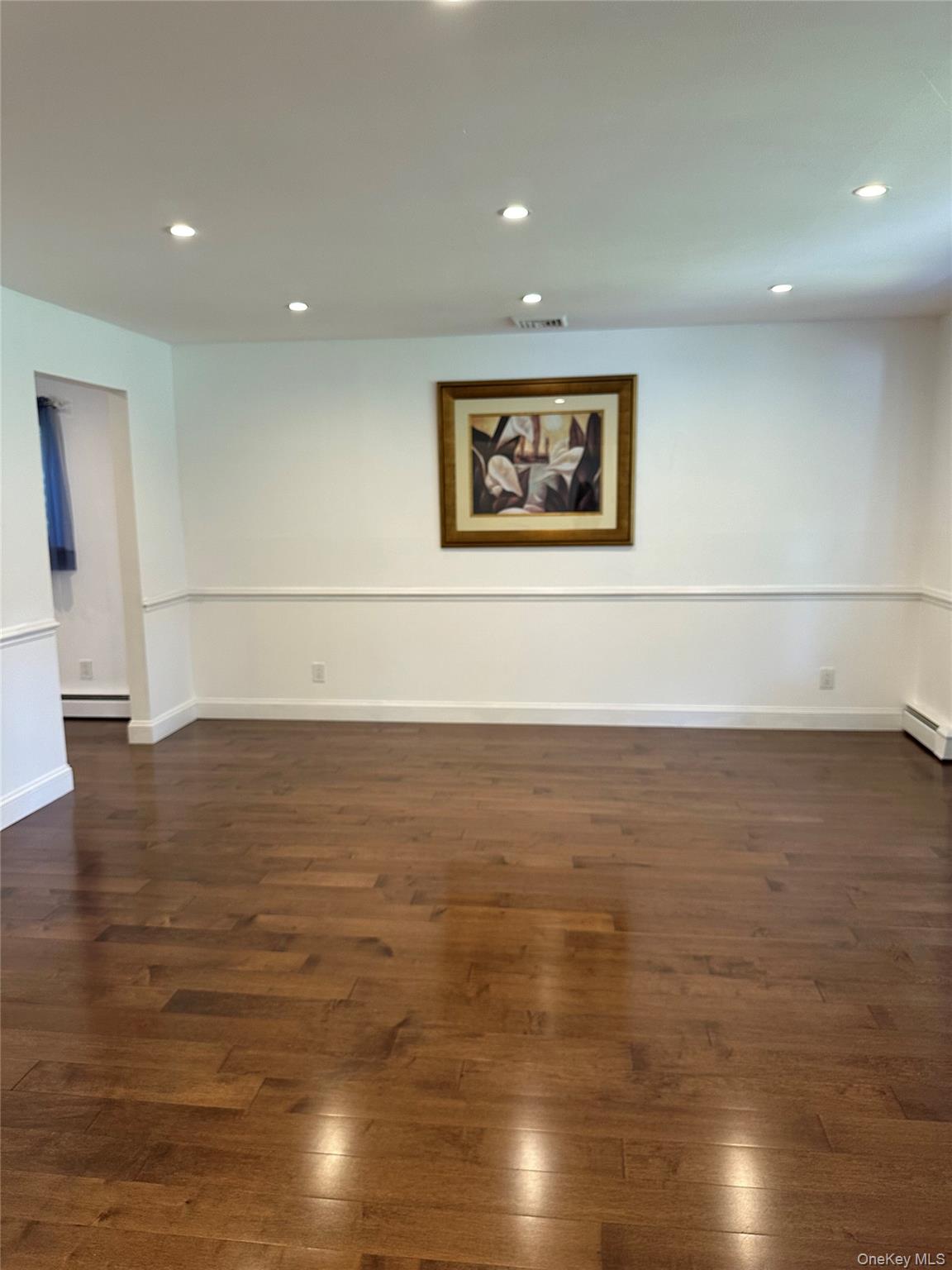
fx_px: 880
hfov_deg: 56.8
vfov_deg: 71.6
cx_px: 476
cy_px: 635
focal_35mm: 24
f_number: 1.78
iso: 160
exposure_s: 1/120
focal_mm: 6.86
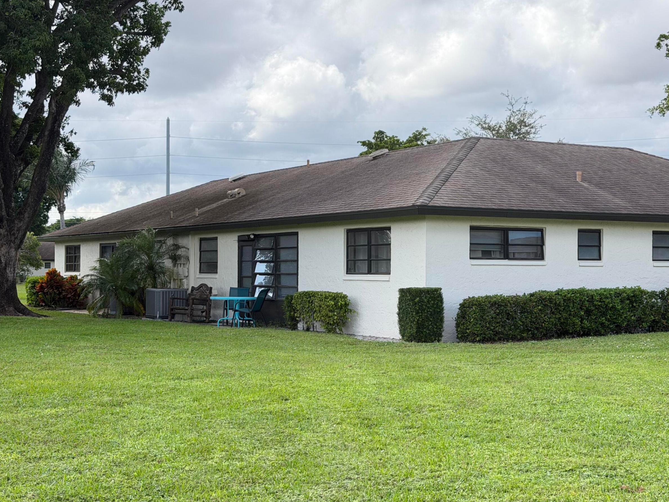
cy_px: 267
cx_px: 378
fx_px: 1121
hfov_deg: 33.2
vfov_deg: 25.2
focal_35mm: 58
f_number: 1.78
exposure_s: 1/2208
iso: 100
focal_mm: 6.76
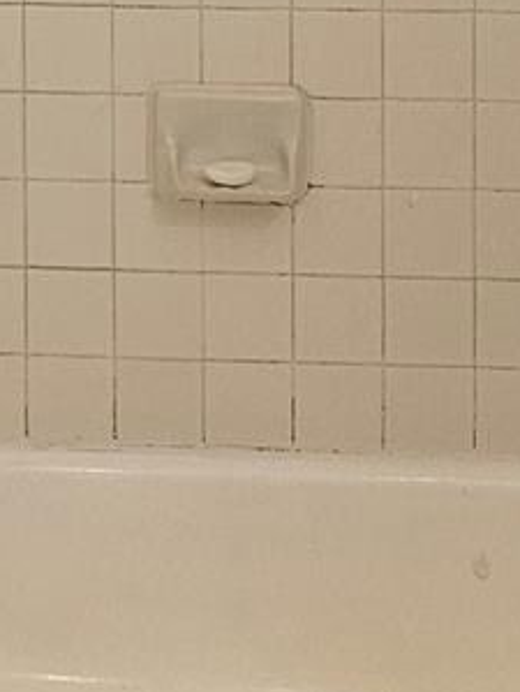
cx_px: -192
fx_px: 2358
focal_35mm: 118
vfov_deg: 15.2
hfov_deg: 12.1
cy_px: -403
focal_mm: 6.3
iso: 160
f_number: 1.7
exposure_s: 1/120
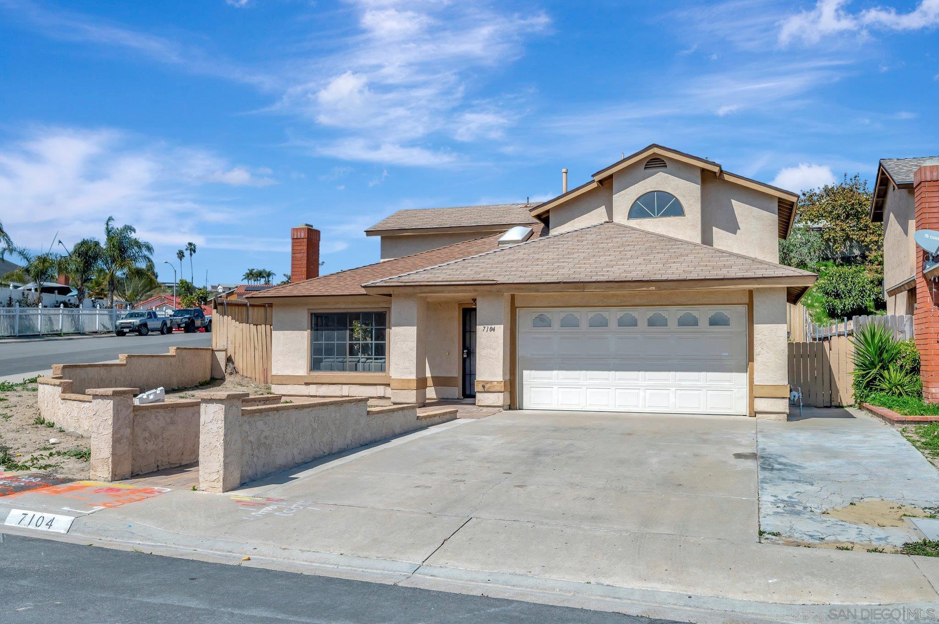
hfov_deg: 62.0
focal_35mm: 30
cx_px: 470
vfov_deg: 43.5
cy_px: 312
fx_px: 782
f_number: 8
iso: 400
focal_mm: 30
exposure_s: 1/2500
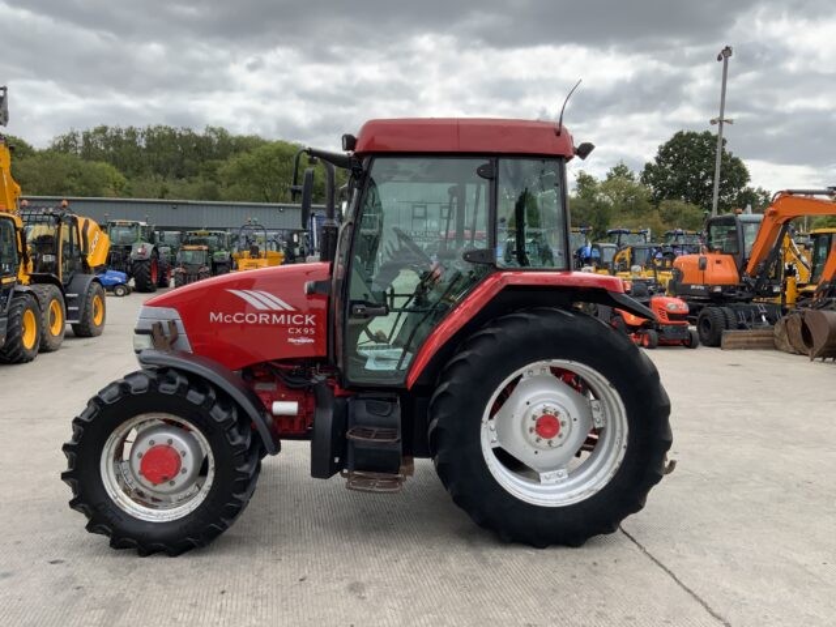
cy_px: 314
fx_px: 700
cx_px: 418
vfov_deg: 48.2
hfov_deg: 61.7
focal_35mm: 29
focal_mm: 3
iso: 16
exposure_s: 1/1076
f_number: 1.8
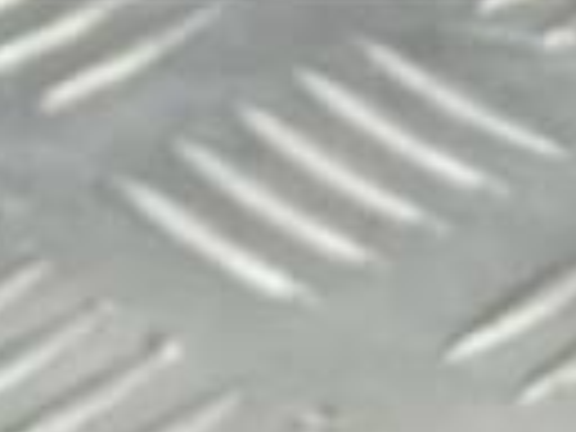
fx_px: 3328
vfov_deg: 6.2
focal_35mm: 200
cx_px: -536
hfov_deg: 9.3
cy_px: 1701
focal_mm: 4.6
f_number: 1.8
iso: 125
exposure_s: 1/50
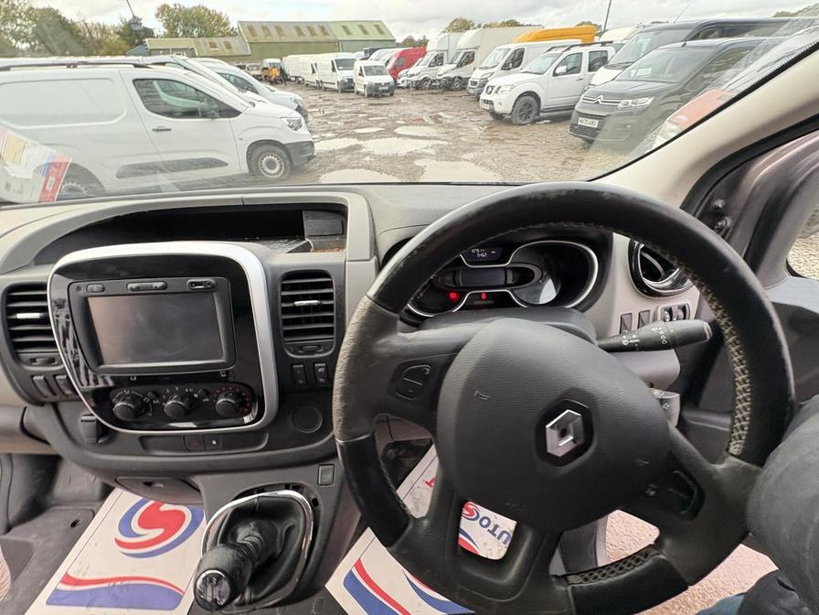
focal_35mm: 14
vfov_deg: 85.7
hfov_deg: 102.1
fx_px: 331
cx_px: 410
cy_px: 308
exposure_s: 1/83
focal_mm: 2.22
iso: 200
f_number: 2.2
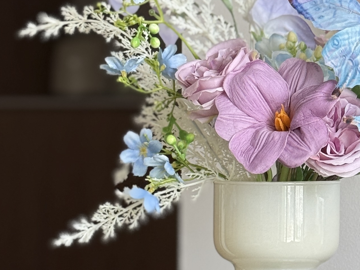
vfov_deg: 9.8
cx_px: 321
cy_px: 172
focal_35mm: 152
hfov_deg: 12.9
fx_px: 1581
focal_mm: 6.76
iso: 100
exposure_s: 1/91
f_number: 1.78
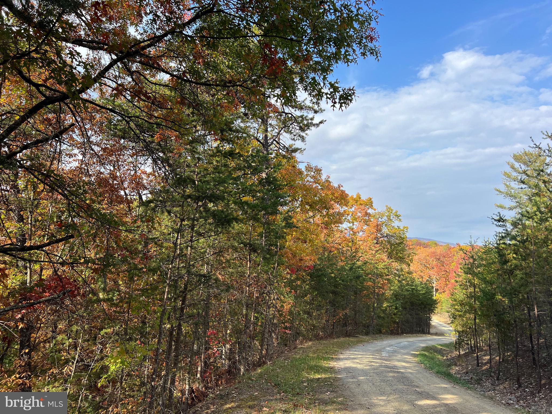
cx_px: 276
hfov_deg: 67.3
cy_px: 207
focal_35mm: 26
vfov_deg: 53.1
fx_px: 415
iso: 50
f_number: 1.5
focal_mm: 5.7
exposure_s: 1/2083
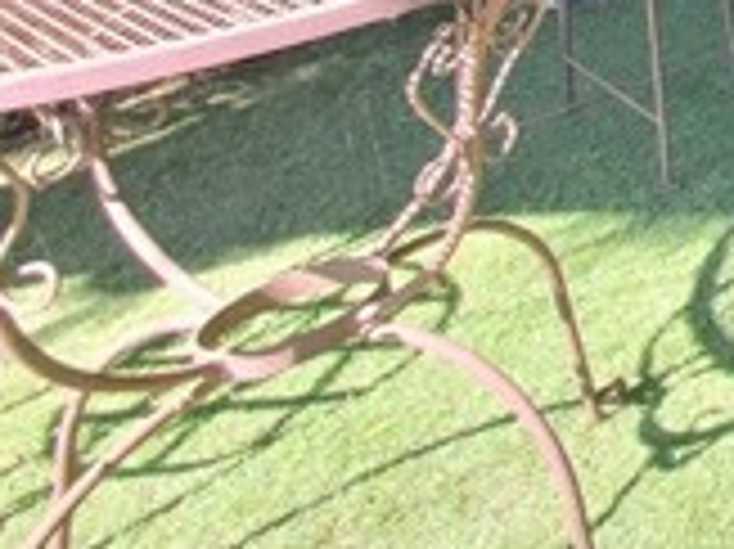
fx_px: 1081
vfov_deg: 20.3
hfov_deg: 20.8
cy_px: -443
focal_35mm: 51
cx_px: 1396
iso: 64
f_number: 2.2
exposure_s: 1/120
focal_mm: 2.2
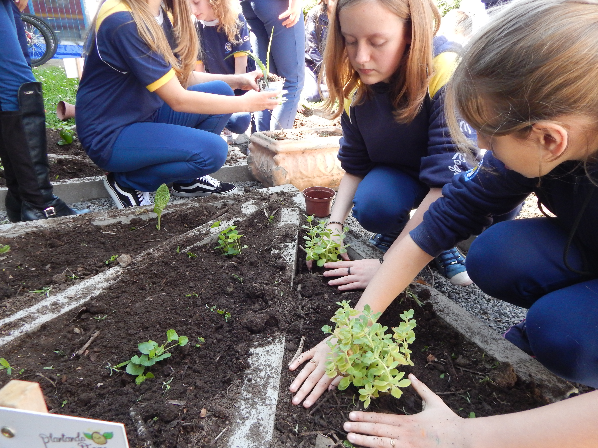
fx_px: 397
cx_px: 299
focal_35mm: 23
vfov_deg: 58.9
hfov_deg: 73.9
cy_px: 224
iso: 400
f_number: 3
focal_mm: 4
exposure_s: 1/250
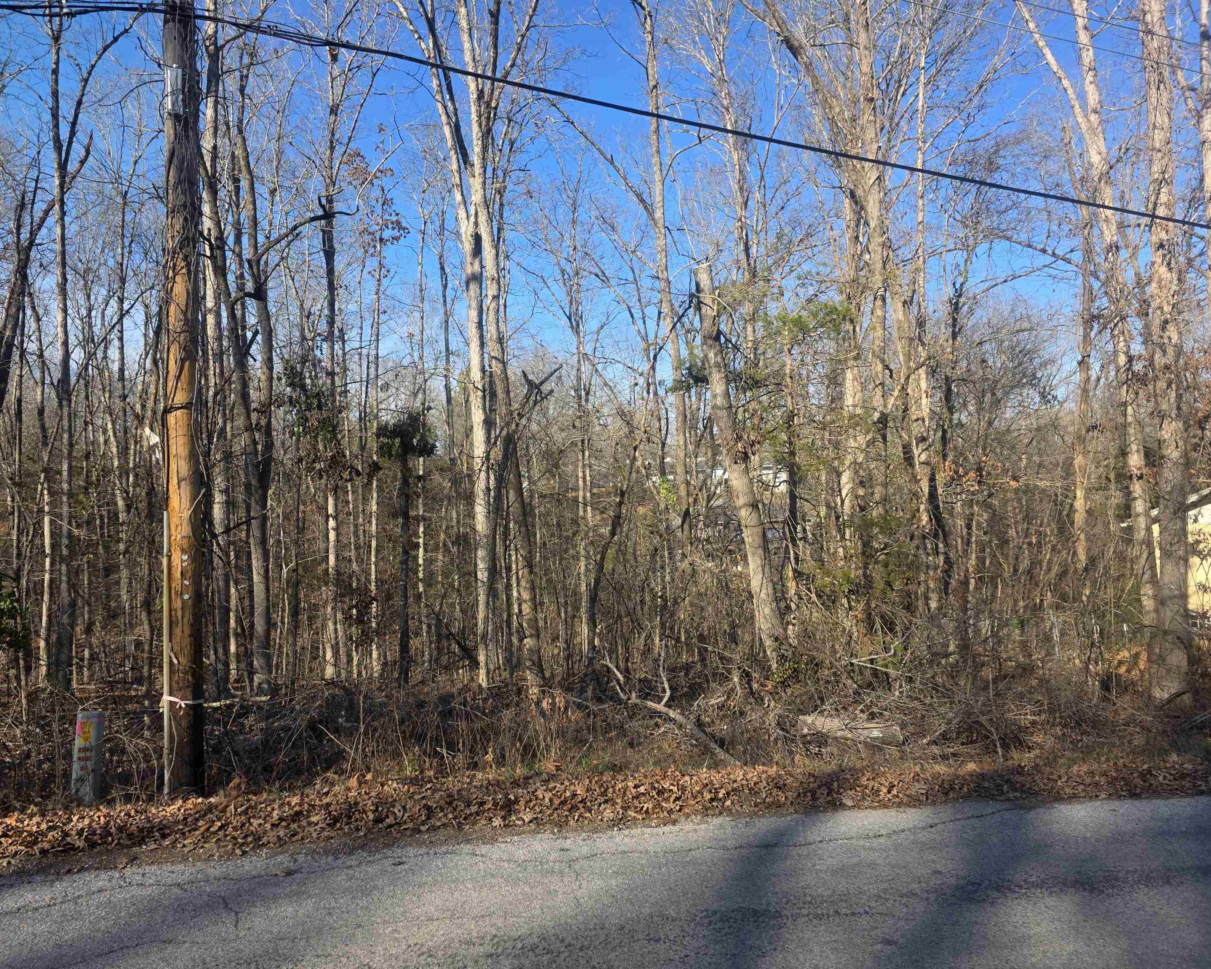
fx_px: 860
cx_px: 568
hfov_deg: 70.2
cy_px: 485
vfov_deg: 58.8
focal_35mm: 24
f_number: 1.7
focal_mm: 6.3
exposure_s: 1/2430
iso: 80
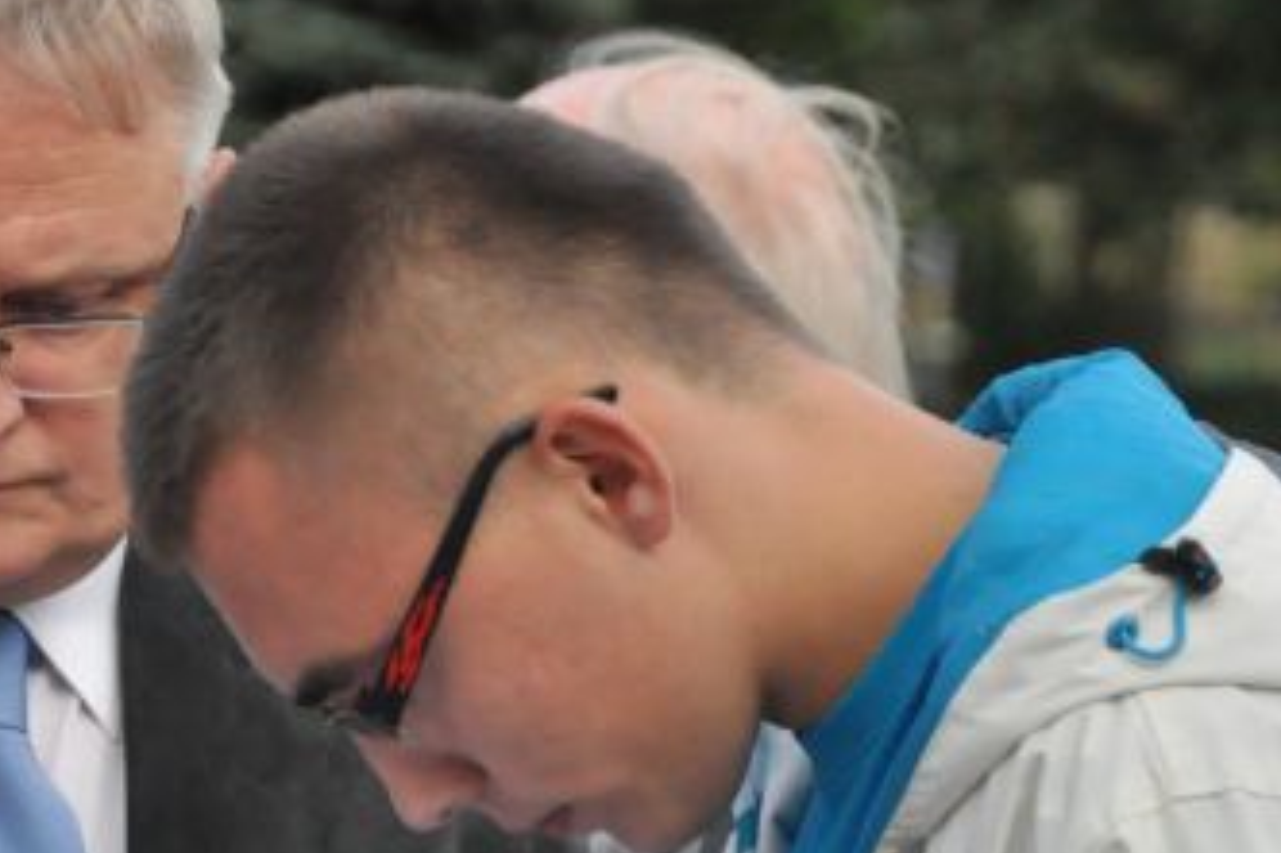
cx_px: 482
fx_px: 17268
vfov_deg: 2.8
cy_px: 776
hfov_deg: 4.2
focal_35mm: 486
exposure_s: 1/2500
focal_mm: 105
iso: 2000
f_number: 5.6
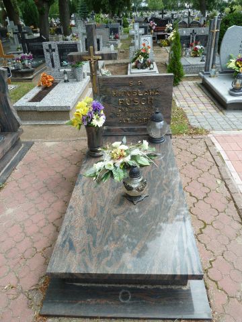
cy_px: 161
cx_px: 121
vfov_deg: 69.4
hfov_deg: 54.9
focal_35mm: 25
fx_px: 233
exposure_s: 1/160
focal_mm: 4.1
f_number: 4
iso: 80
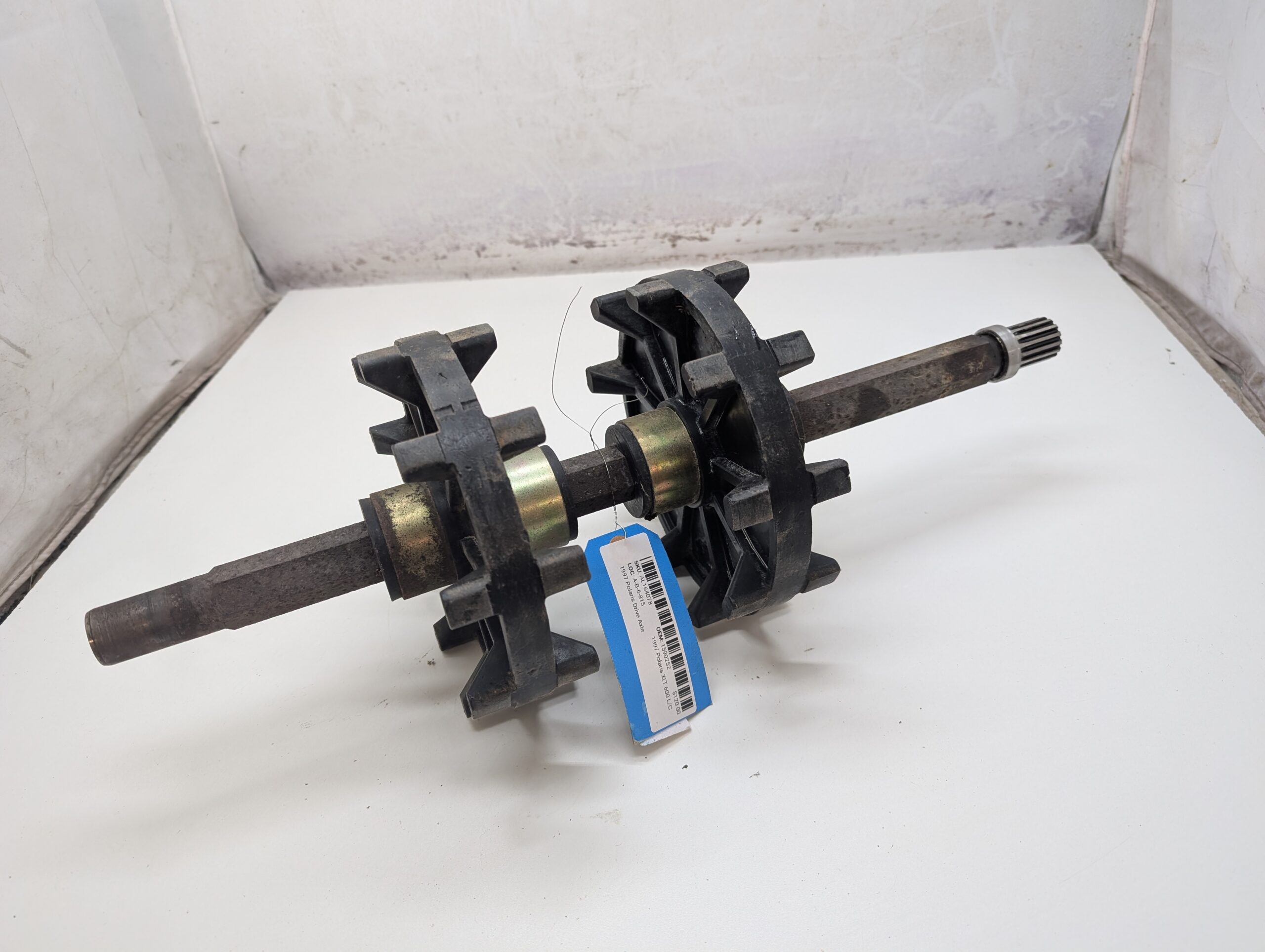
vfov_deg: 56.9
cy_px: 476
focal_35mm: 24
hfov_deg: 71.5
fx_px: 878
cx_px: 632
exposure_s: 1/61.3
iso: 70
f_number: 1.68
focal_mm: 6.9
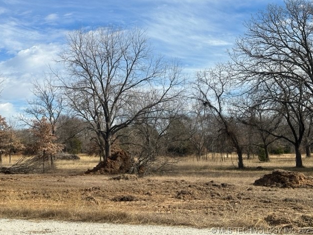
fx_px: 443
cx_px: 156
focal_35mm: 49
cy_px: 117
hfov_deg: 38.9
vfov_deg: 29.7
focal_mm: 6.86
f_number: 1.78
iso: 64
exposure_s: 1/3876
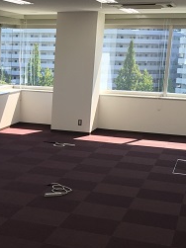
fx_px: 531
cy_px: 141
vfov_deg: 26.3
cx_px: -45
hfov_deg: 18.7
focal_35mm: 74
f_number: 2.2
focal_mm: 4.15
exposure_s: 1/120
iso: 32
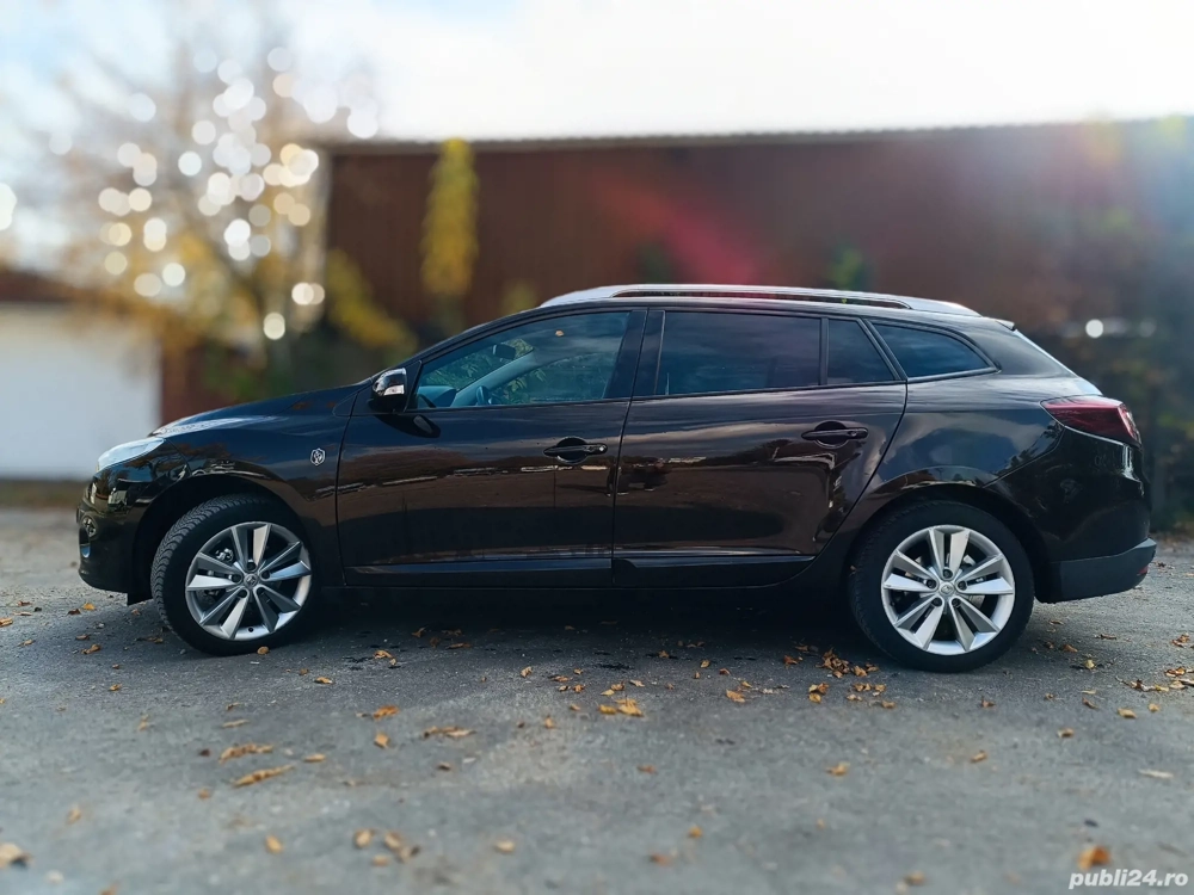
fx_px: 828
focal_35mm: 24
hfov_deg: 71.6
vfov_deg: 56.8
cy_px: 448
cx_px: 597
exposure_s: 1/543
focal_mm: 5.59
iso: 52
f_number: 1.88
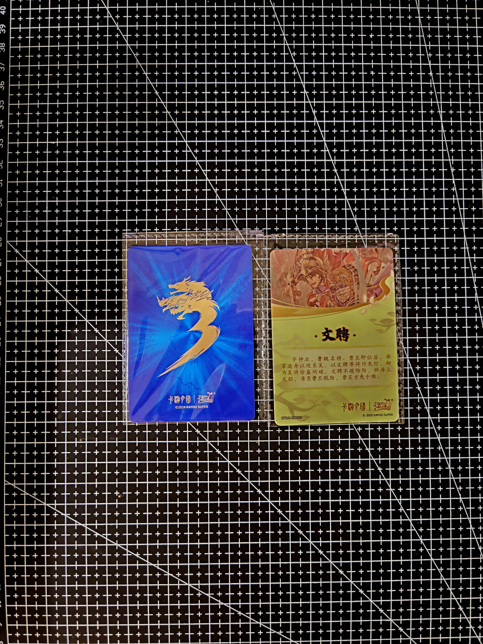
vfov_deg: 71.6
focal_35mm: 24
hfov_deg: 56.8
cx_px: 242
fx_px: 446
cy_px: 322
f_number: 1.9
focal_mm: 6.67
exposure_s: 1/50
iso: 640
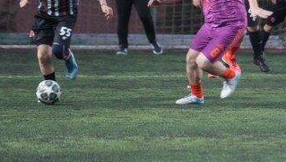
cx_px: 283
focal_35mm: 525
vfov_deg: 2.3
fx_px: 3984
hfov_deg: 4.1
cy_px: 22
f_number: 2.8
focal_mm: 200
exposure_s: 1/200
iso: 8000
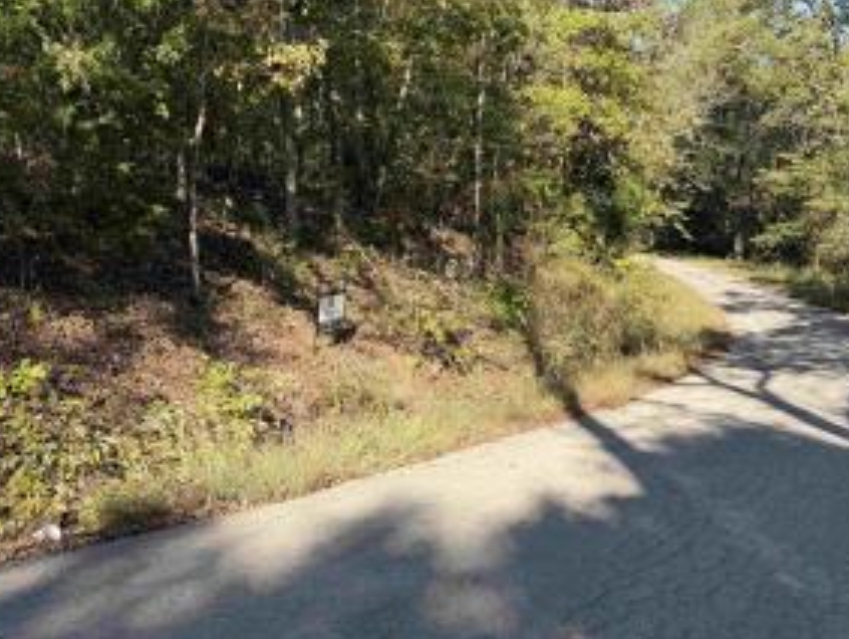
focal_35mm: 34
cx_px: 509
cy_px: 277
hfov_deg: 53.5
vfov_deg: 41.8
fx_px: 835
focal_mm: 6.76
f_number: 1.78
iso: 80
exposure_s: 1/1385
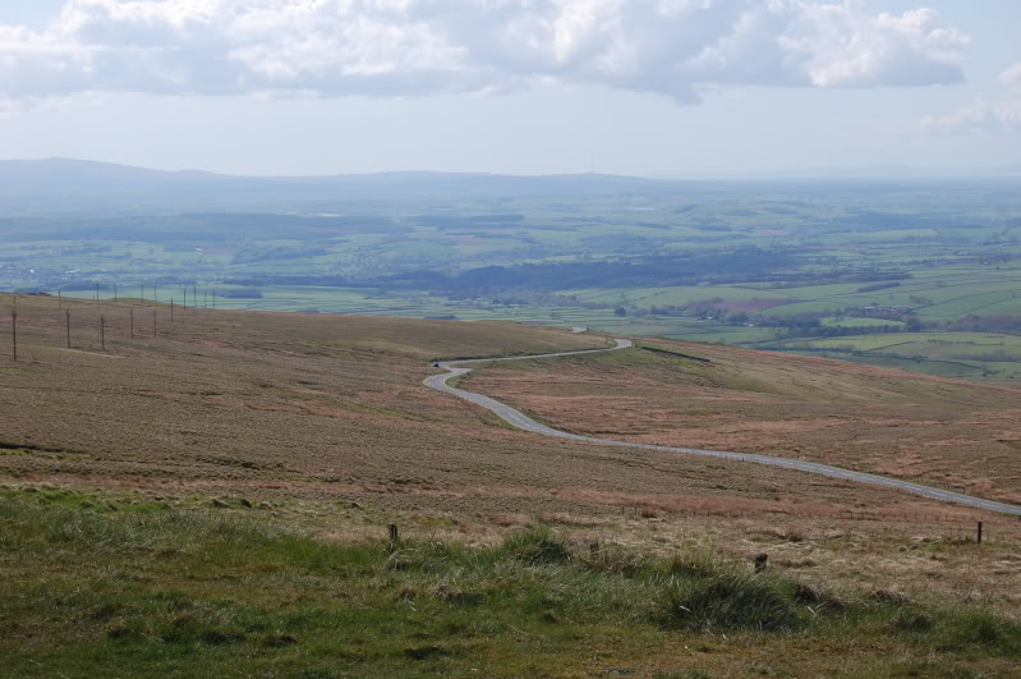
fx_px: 2337
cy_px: 340
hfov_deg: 24.6
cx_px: 510
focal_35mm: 82
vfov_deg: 16.5
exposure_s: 1/320
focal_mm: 55
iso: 200
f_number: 9
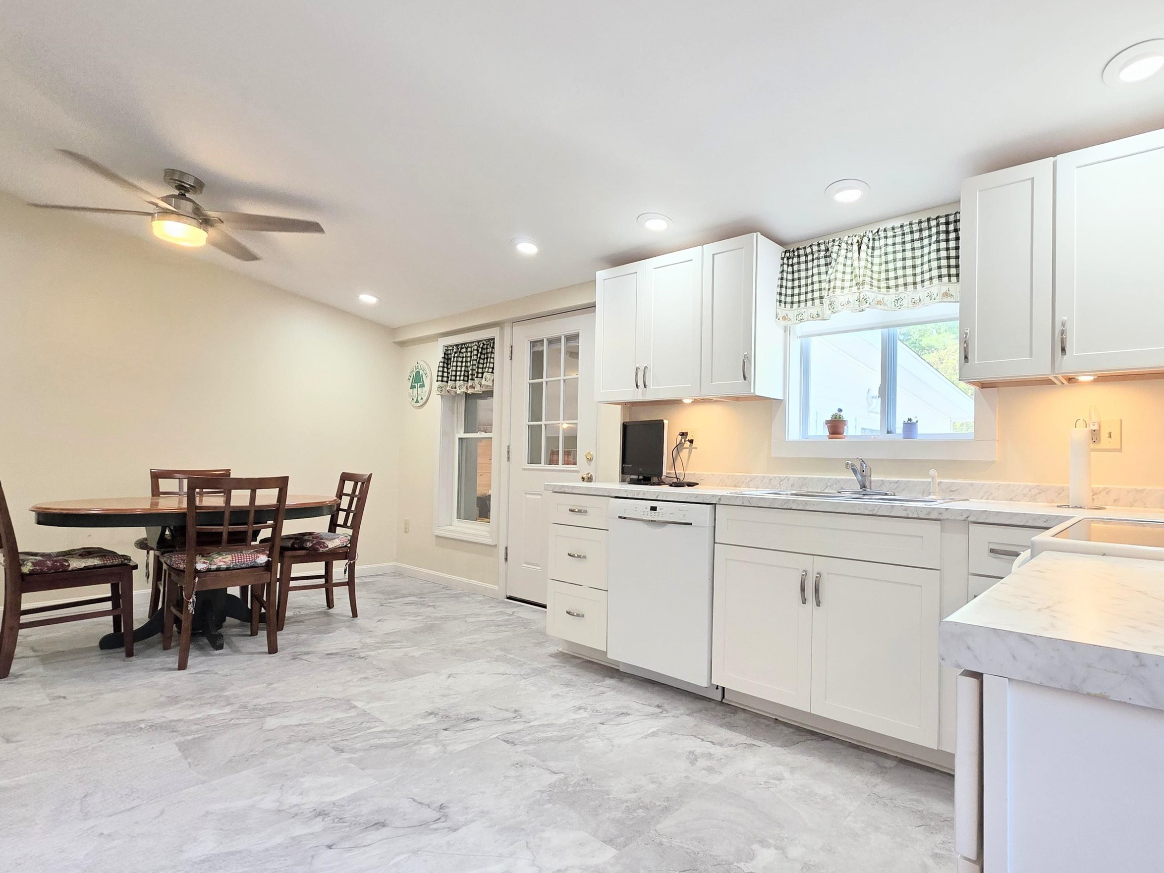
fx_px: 572
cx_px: 665
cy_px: 449
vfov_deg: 74.7
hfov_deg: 90.4
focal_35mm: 17
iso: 125
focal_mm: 2.2
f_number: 1.9
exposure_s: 1/120
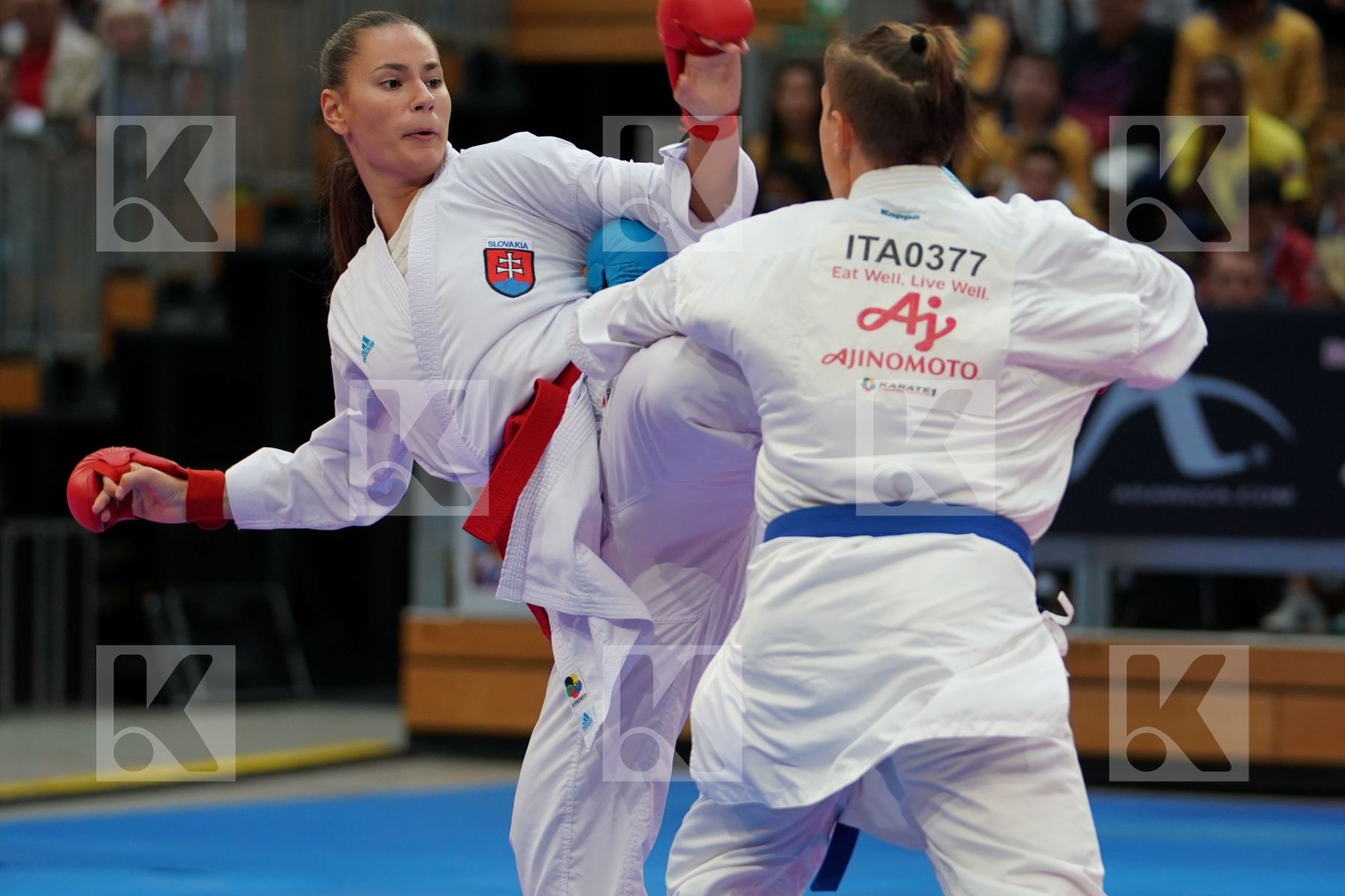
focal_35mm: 186
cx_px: 672
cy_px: 448
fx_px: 6949
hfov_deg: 11.1
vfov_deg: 7.4
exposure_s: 1/1000
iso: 1250
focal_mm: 124
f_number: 2.8
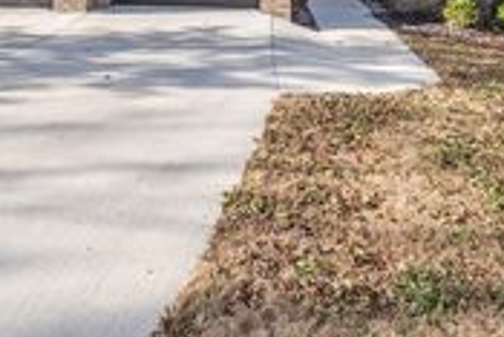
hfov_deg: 48.2
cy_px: -102
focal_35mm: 40
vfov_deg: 27.7
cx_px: 207
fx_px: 560
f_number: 11
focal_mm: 14
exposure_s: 1/640
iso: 640
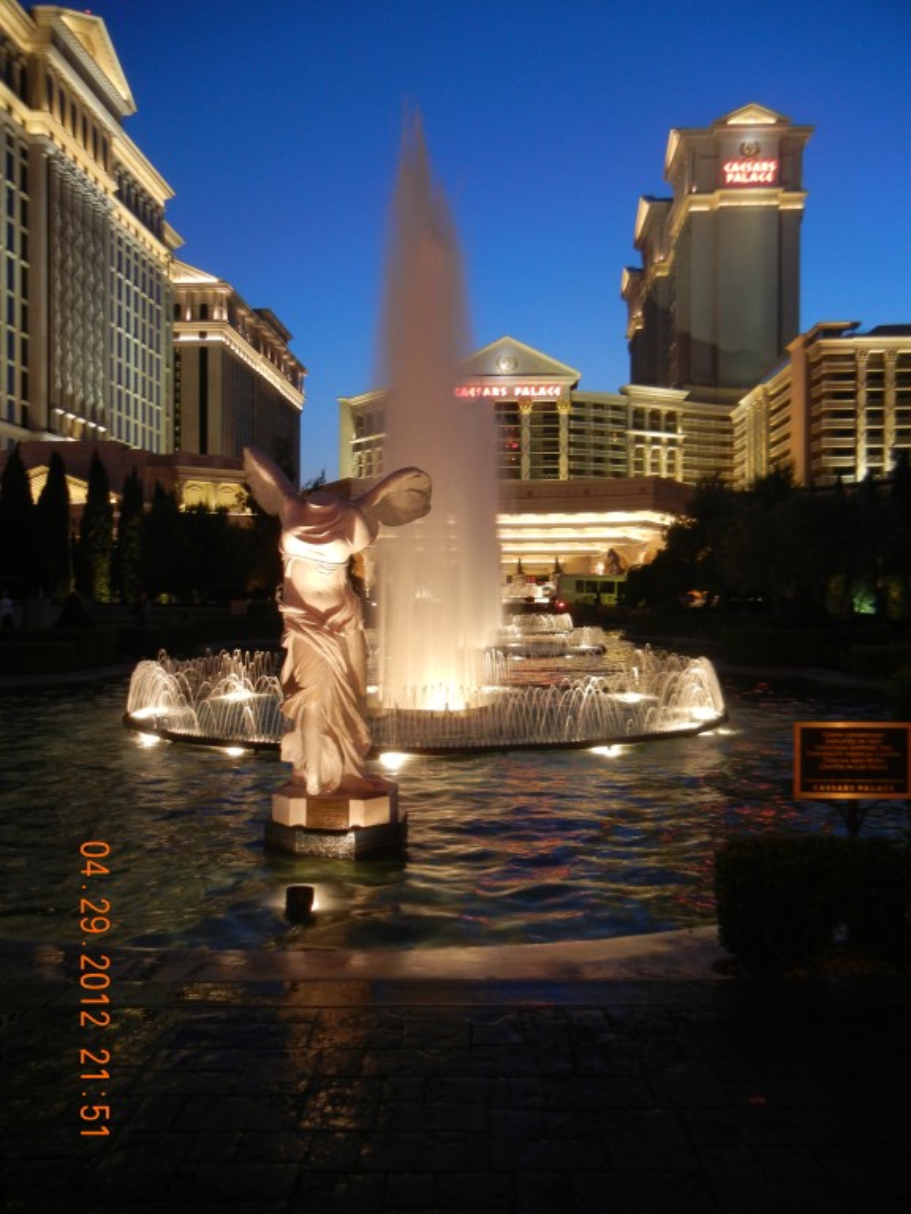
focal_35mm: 30
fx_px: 1053
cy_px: 607
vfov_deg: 60.0
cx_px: 456
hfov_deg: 46.8
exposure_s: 1/7.7
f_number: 3.5
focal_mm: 5.4
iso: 200
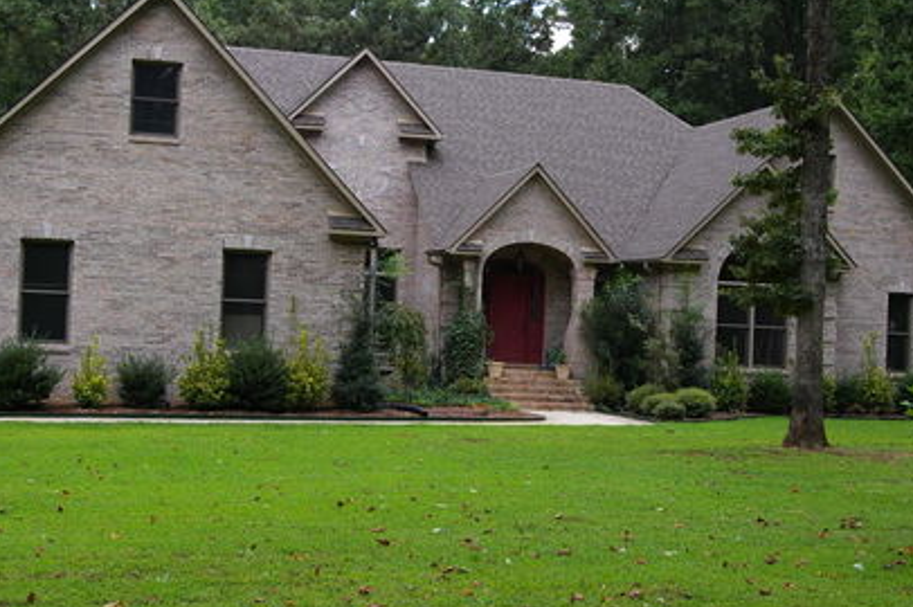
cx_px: 459
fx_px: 1486
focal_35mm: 59
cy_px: 281
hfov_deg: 34.2
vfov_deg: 23.1
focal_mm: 31
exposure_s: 1/180
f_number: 5.6
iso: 200
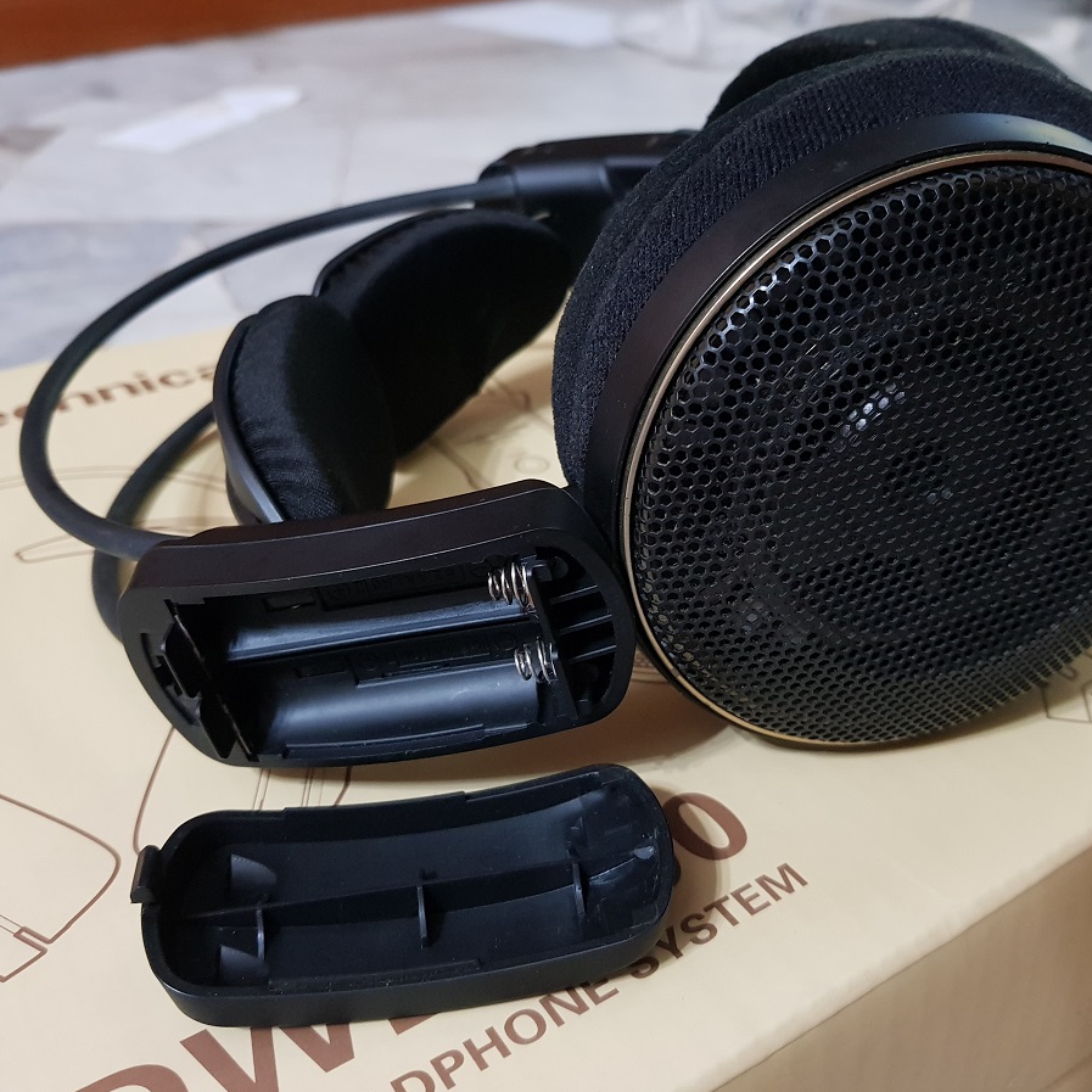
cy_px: 542
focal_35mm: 31
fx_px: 1106
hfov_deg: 52.5
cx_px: 588
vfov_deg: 52.5
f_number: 1.7
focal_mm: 4.3
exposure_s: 1/10
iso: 320
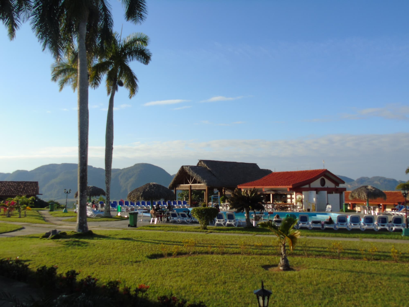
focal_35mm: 29
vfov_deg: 48.2
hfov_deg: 61.7
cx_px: 204
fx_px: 343
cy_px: 154
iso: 80
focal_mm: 5.2
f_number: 3.6
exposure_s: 1/640
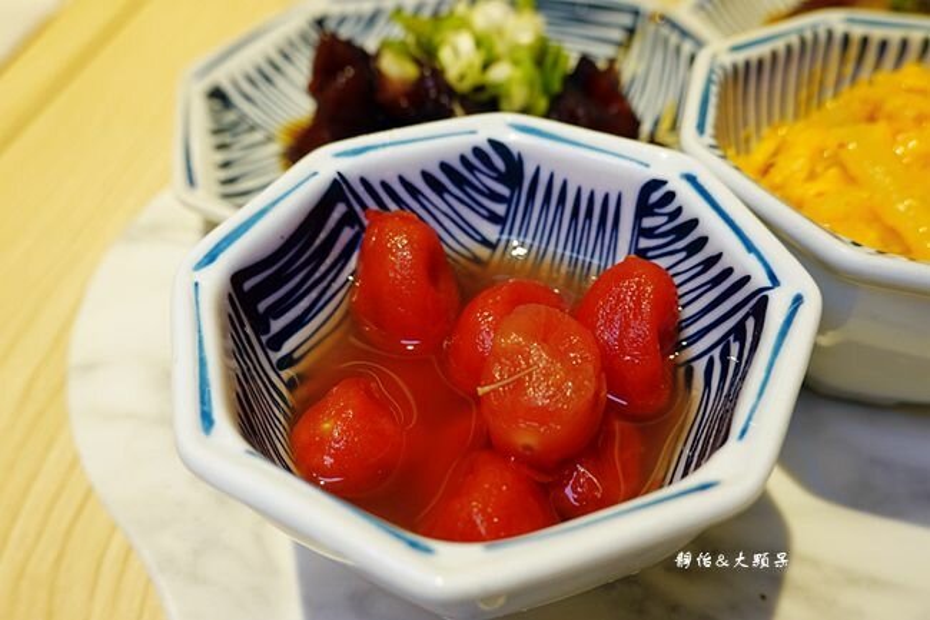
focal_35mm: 30
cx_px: 465
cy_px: 310
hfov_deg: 61.9
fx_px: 775
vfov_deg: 43.6
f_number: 3.2
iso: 125
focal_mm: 11.29
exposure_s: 1/40
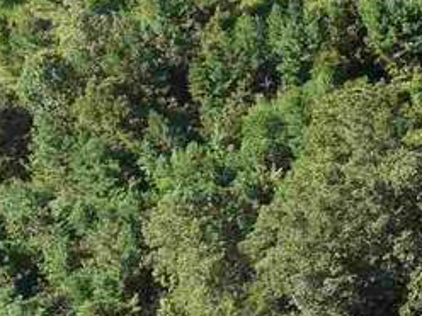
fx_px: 1512
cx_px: 1074
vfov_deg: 11.6
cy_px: -121
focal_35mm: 124
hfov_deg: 12.1
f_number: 2.8
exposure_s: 1/1000
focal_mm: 12.29
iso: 100
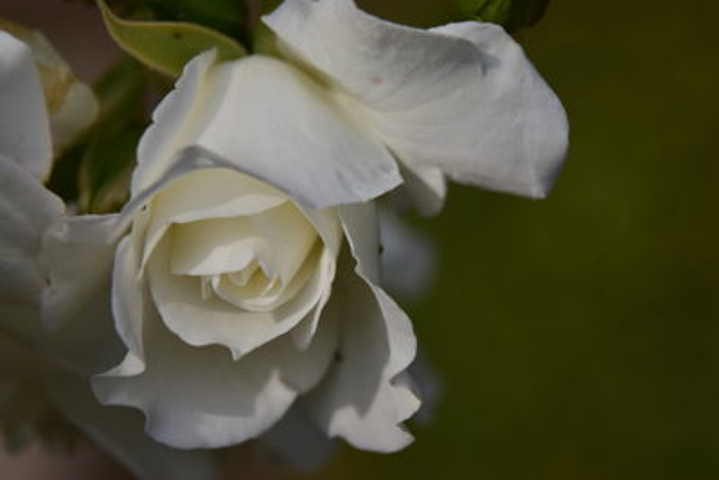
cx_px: 360
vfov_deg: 7.9
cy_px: 240
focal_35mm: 174
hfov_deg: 11.8
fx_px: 3476
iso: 100
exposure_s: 1/800
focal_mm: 116
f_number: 5.6
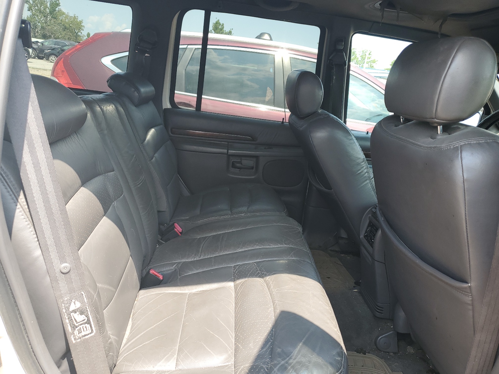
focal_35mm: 26
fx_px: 375
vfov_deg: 53.1
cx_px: 250
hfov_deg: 67.3
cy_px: 187
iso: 50
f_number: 1.5
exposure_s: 1/370
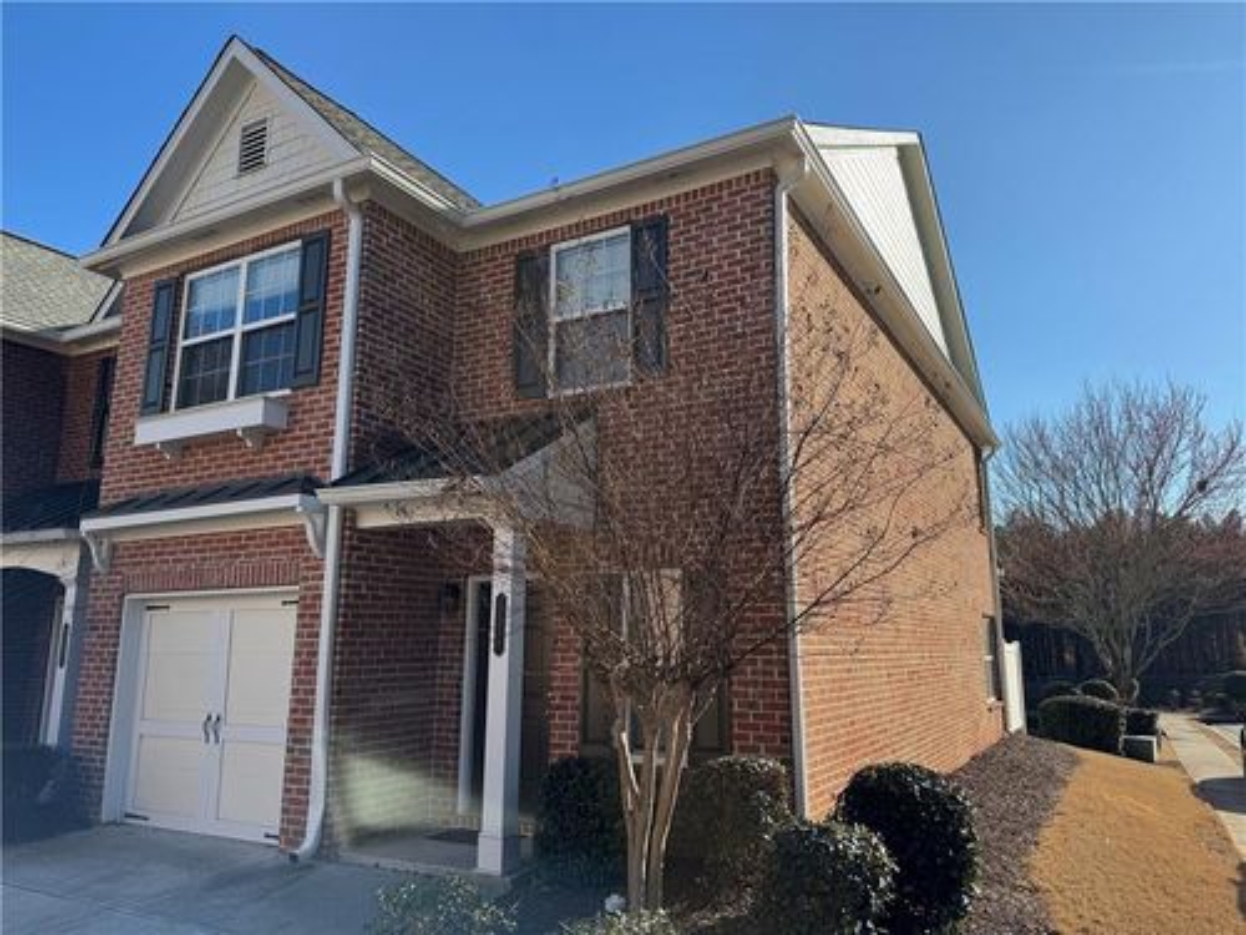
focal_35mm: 24
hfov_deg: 71.6
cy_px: 468
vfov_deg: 56.8
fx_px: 864
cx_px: 623
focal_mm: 6.76
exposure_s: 1/2604
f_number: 1.78
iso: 80
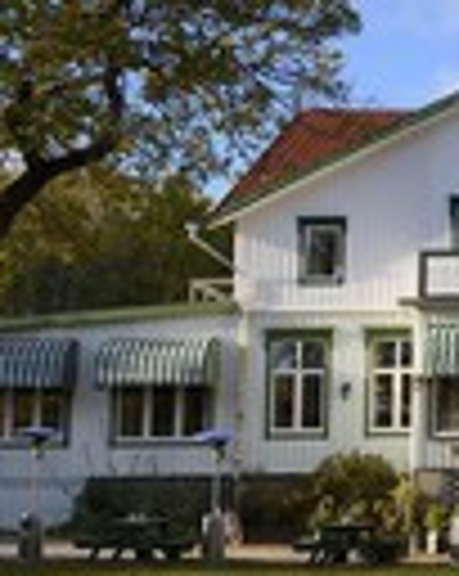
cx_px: 900
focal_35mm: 117
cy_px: 162
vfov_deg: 16.4
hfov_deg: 11.8
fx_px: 1992
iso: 200
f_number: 8
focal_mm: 38
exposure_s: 1/250
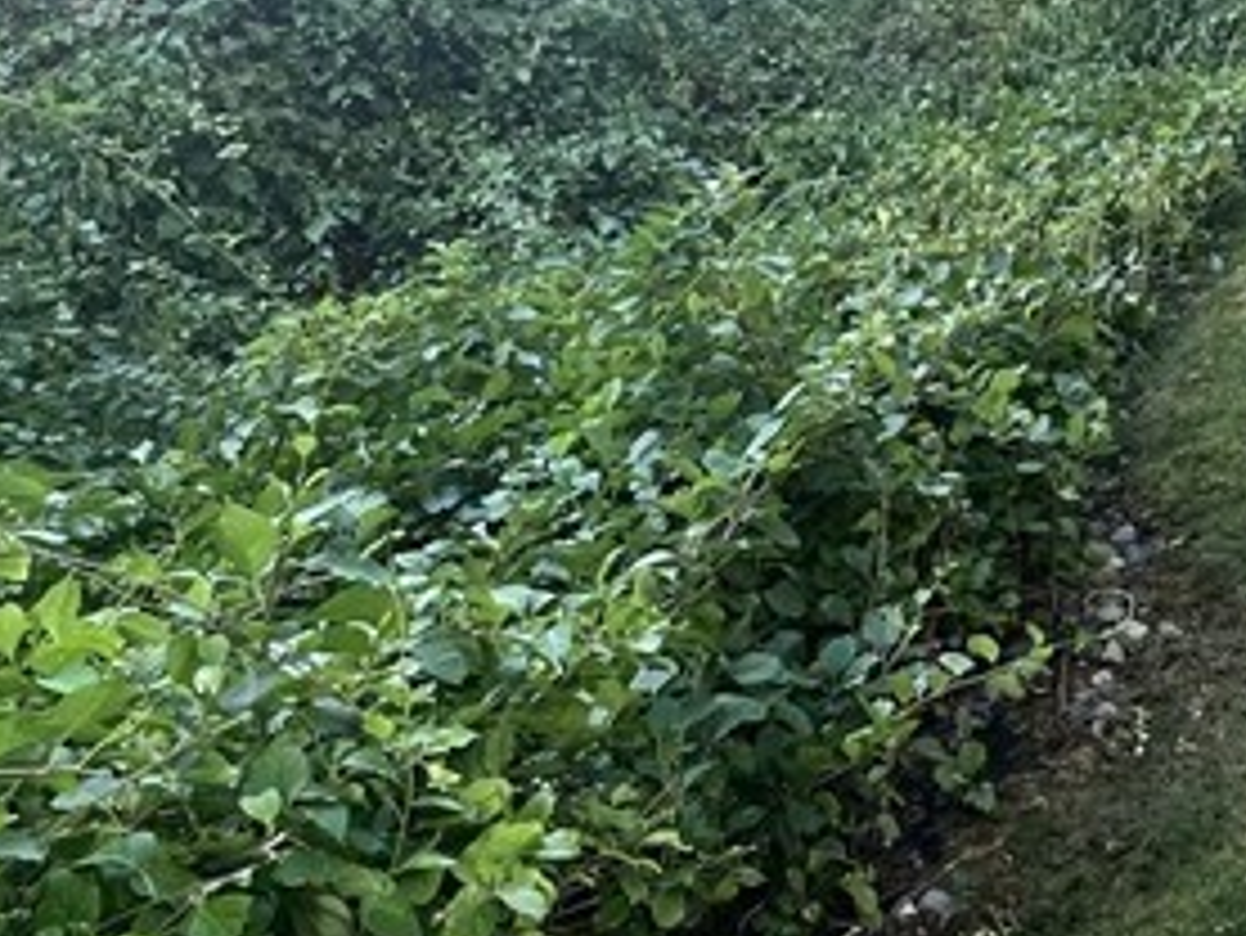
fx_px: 1729
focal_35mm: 48
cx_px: 1242
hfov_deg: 35.8
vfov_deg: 27.5
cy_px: -117
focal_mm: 1.57
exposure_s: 1/99
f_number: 1.8
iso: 50
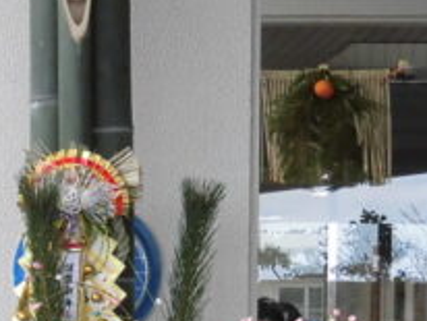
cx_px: 19
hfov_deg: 12.3
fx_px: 1964
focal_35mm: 159
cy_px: 480
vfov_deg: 9.1
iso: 125
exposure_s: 1/80
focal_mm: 5.81
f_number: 3.5
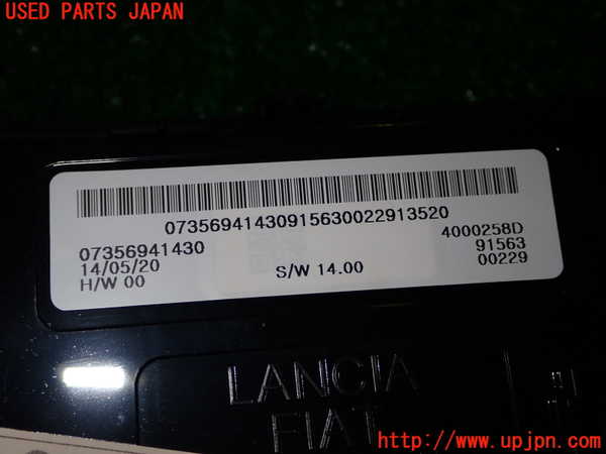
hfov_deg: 38.2
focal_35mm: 50
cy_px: 227
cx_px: 303
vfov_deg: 29.1
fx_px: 875
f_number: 9
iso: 200
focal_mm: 9.01
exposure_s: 1/50
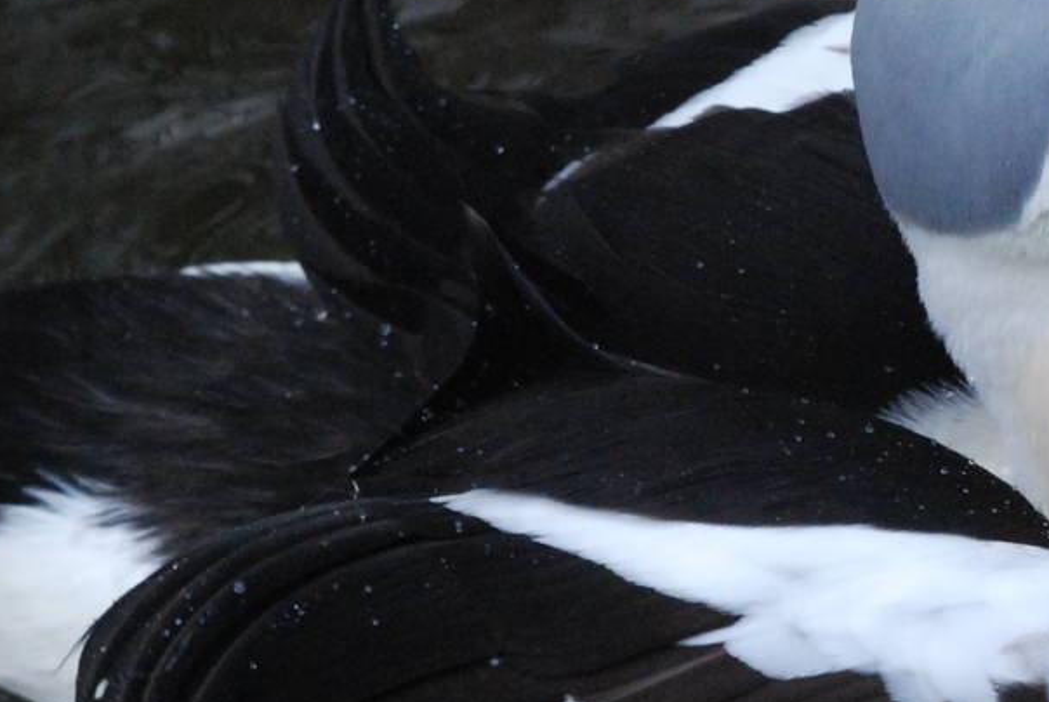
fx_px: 15643
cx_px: 1013
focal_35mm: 536
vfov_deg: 2.6
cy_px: 515
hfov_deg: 3.8
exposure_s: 1/1000
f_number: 8
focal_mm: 135
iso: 1600
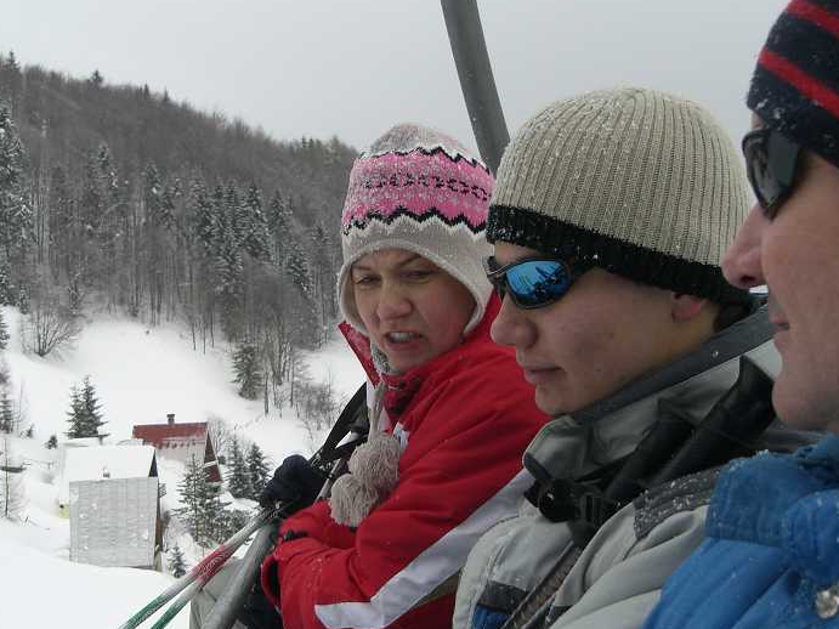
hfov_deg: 42.9
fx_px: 1066
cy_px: 338
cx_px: 399
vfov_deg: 32.9
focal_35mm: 44
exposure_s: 1/125
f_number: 3.1
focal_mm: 6.3
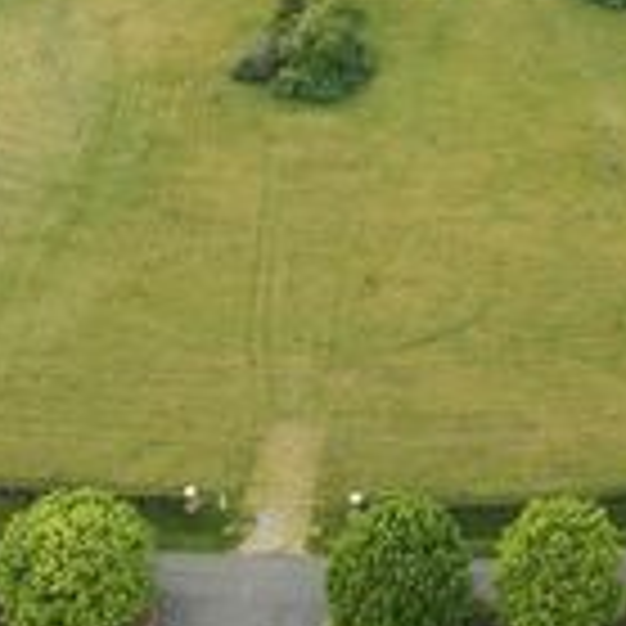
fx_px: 1555
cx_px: 590
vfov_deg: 21.4
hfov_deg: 22.1
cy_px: -86
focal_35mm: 76
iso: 230
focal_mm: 12.3
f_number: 2.8
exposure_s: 1/1000
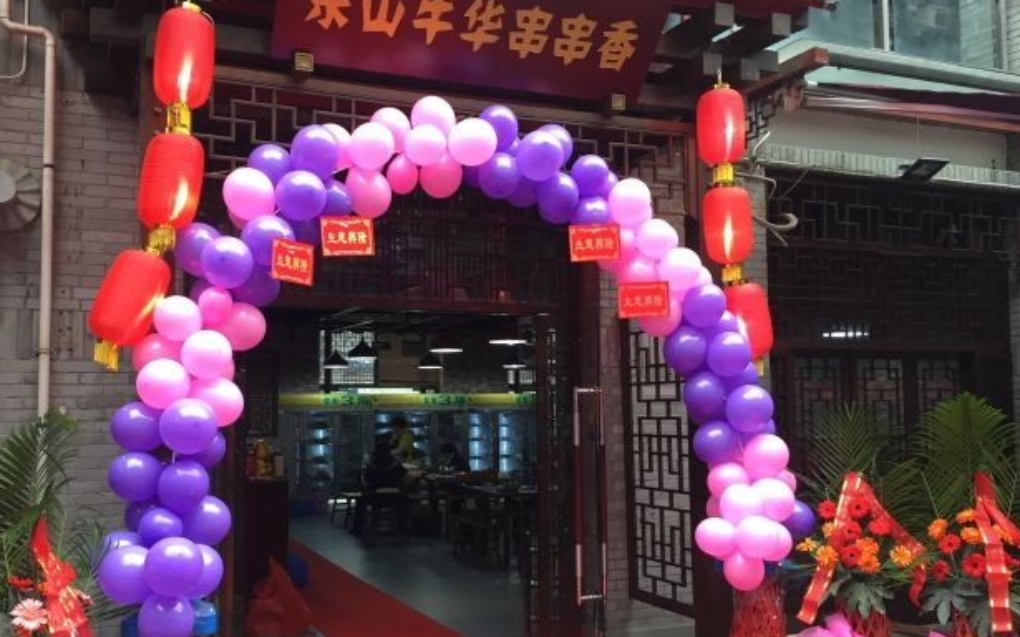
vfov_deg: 36.2
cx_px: 446
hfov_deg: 55.2
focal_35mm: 35
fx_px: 973
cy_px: 346
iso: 32
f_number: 2.2
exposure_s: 1/30
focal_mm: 4.15
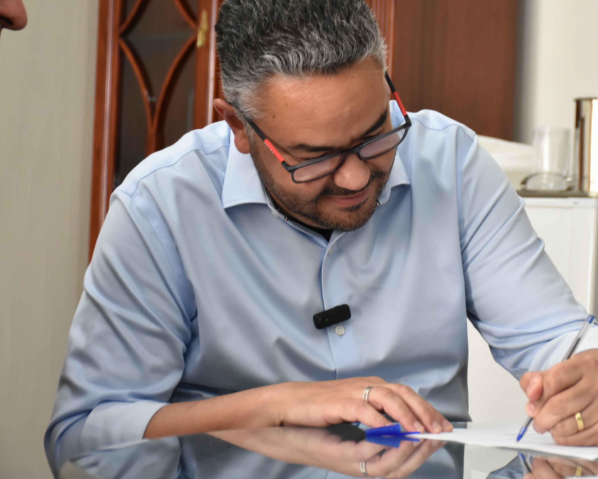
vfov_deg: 13.5
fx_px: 2018
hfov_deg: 16.8
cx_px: 401
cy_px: 212
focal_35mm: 114
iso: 1600
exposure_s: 1/100
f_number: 5.6
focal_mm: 60
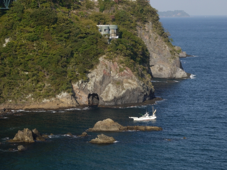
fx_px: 879
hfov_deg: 14.7
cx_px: 114
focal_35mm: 134
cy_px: 85
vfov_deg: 11.1
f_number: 22
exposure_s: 1/10
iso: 100
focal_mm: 67
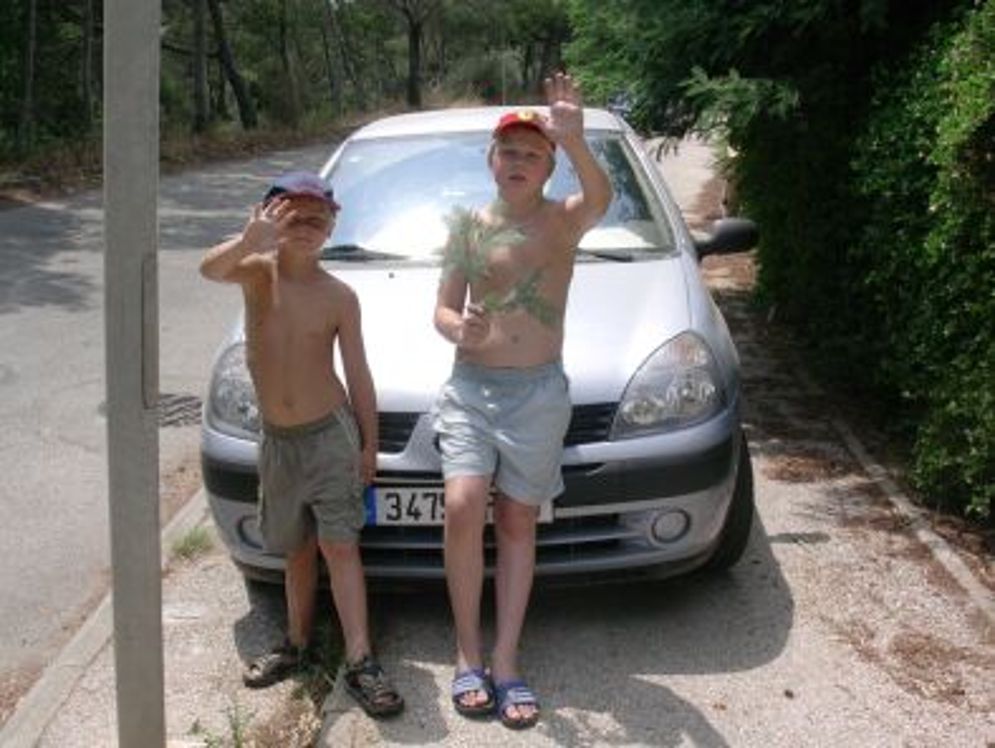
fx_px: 1294
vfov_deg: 32.2
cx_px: 498
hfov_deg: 42.1
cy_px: 374
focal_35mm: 45
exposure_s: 1/296
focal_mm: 6.7
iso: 70
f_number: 5.8
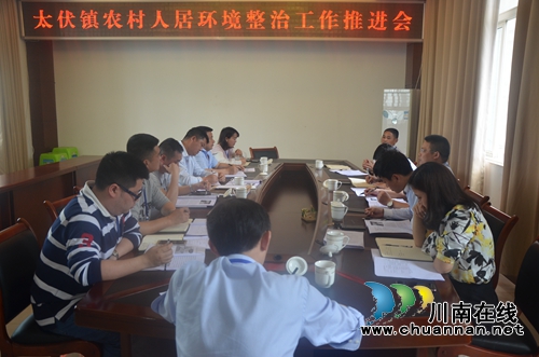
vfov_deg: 41.5
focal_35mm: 32
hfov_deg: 59.6
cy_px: 178
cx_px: 270
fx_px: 471
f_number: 4
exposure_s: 1/60
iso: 400
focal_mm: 21
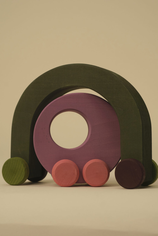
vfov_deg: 24.2
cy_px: 118
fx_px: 553
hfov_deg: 16.3
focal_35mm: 84
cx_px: 79
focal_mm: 56
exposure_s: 1/250
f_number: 5.6
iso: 800
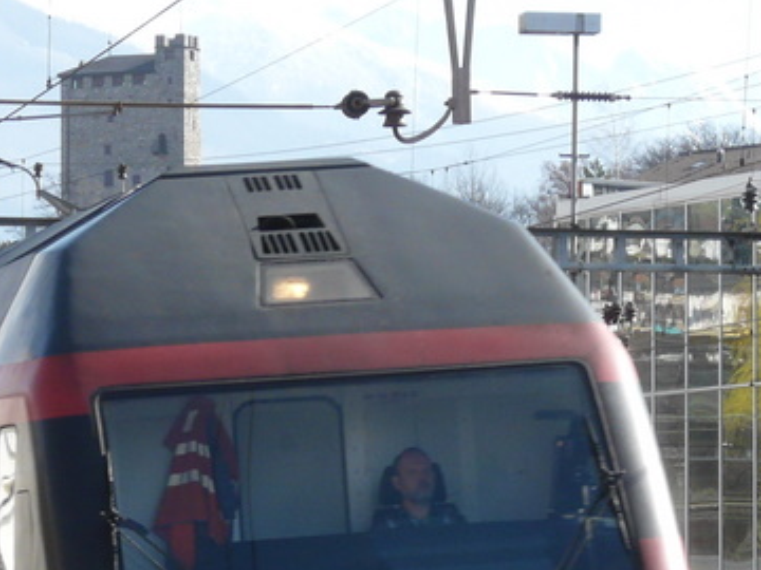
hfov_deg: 7.4
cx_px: 429
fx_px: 5870
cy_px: 686
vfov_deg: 5.5
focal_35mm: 267
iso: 100
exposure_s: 1/200
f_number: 5.6
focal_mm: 15.8
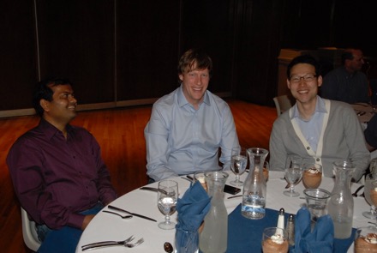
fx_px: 456
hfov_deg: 44.9
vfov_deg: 31.0
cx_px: 188
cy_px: 126
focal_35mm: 44
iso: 800
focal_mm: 29
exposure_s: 1/60
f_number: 7.1
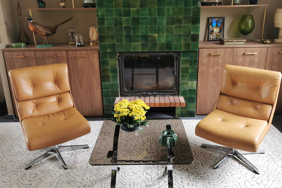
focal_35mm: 31
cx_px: 145
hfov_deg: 60.3
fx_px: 243
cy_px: 81
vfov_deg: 42.2
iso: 125
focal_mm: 5.56
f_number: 1.6
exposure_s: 1/60
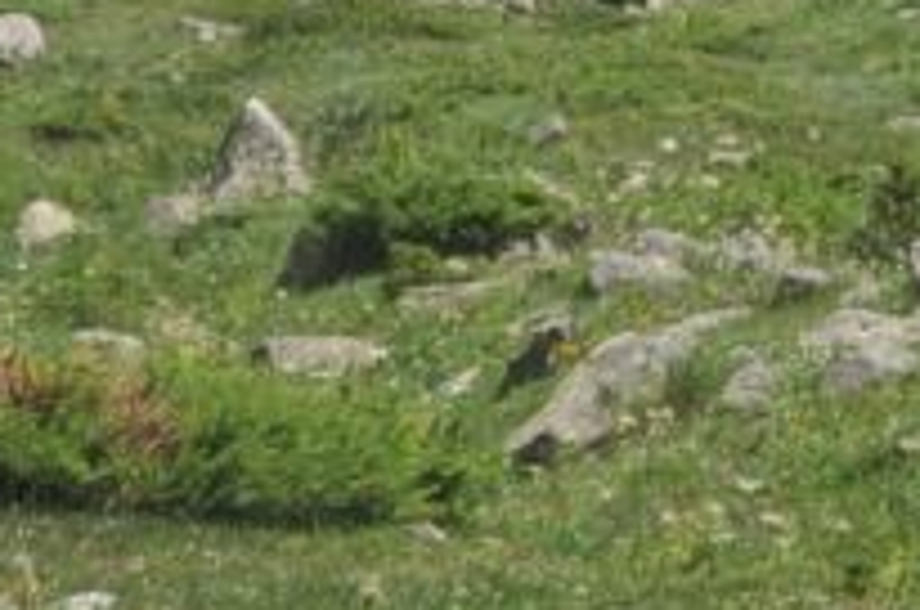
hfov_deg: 7.0
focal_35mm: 266
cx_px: 2630
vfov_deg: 5.0
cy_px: -1025
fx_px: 6787
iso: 200
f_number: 13
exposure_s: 1/125
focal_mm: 28
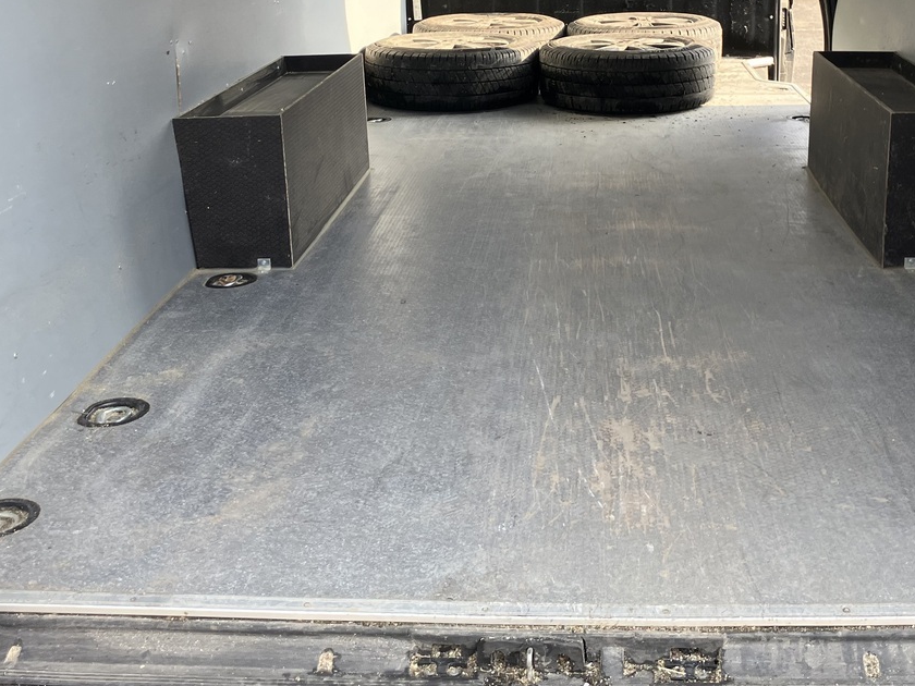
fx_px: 1269
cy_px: 124
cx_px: 571
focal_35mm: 48
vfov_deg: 29.5
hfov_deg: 39.4
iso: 40
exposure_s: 1/164
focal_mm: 3.99
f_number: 1.8
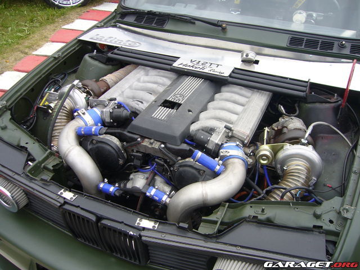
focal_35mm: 35
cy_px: 135
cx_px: 180
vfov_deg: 40.7
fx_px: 364
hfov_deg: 52.6
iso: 80
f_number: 2.8
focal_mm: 5.8
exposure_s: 1/320
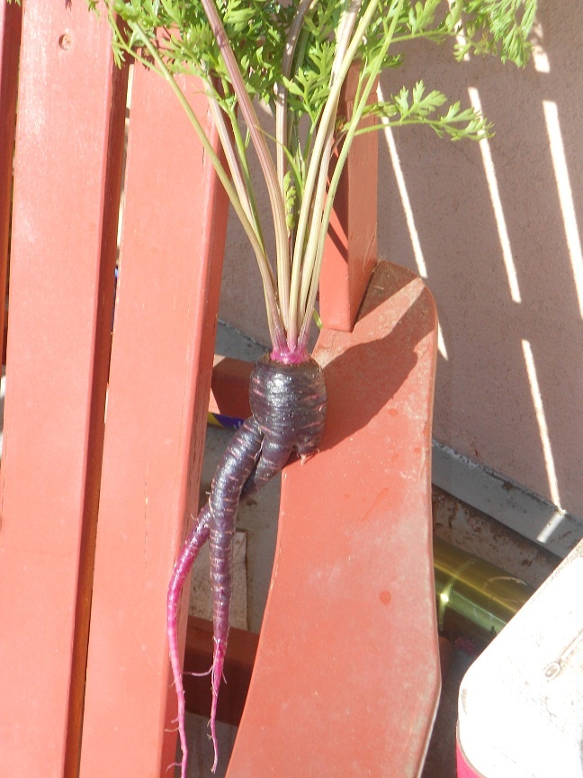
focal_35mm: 76
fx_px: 1707
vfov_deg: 25.7
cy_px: 389
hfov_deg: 19.4
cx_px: 292
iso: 80
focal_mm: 13.5
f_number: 5.8
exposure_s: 1/125
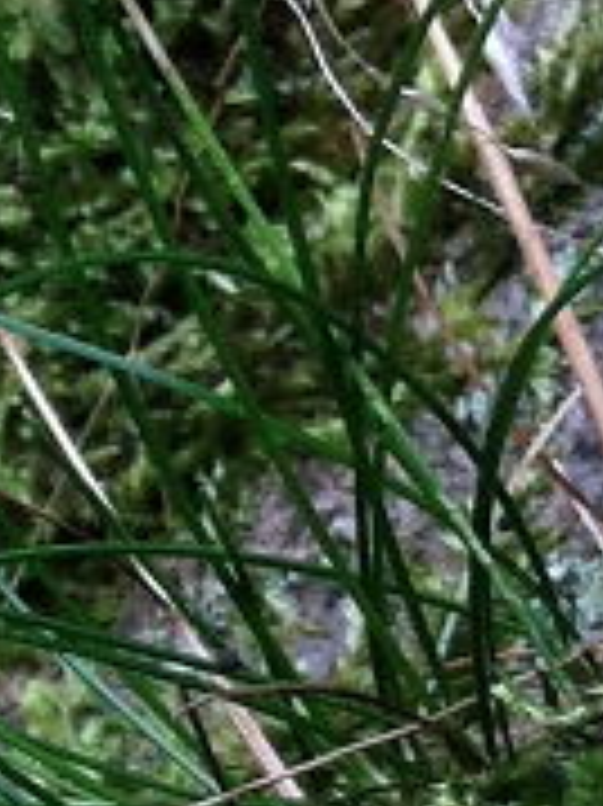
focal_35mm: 230
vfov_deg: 8.6
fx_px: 5348
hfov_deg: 6.0
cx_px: -1107
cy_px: 801
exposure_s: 1/60
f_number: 2.8
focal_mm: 3.85
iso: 100
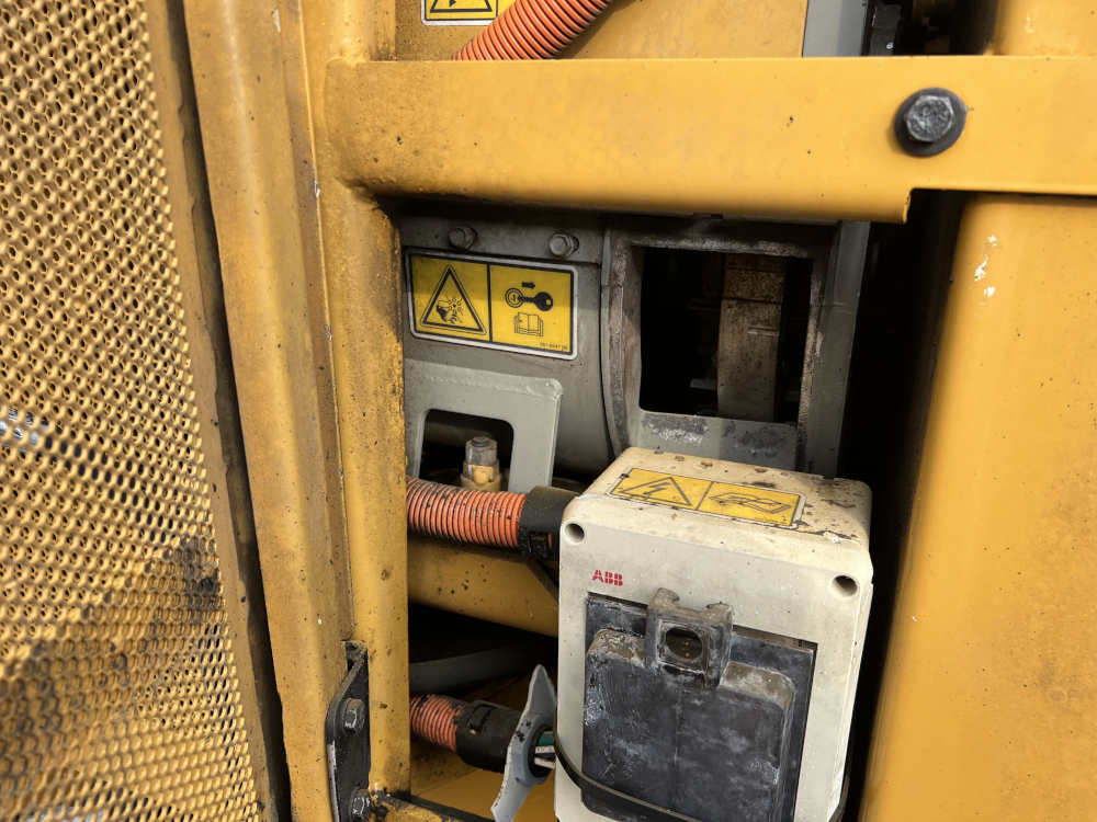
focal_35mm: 26
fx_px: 824
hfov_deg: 67.3
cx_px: 548
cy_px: 411
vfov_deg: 53.1
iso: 50
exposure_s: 1/797
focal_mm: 5.7
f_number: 1.5
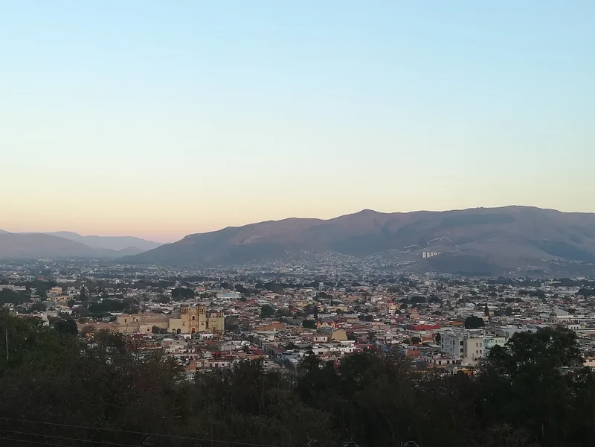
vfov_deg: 33.6
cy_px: 224
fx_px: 739
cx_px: 298
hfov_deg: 43.9
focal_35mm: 43
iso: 50
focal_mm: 3.83
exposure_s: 1/120
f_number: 2.2
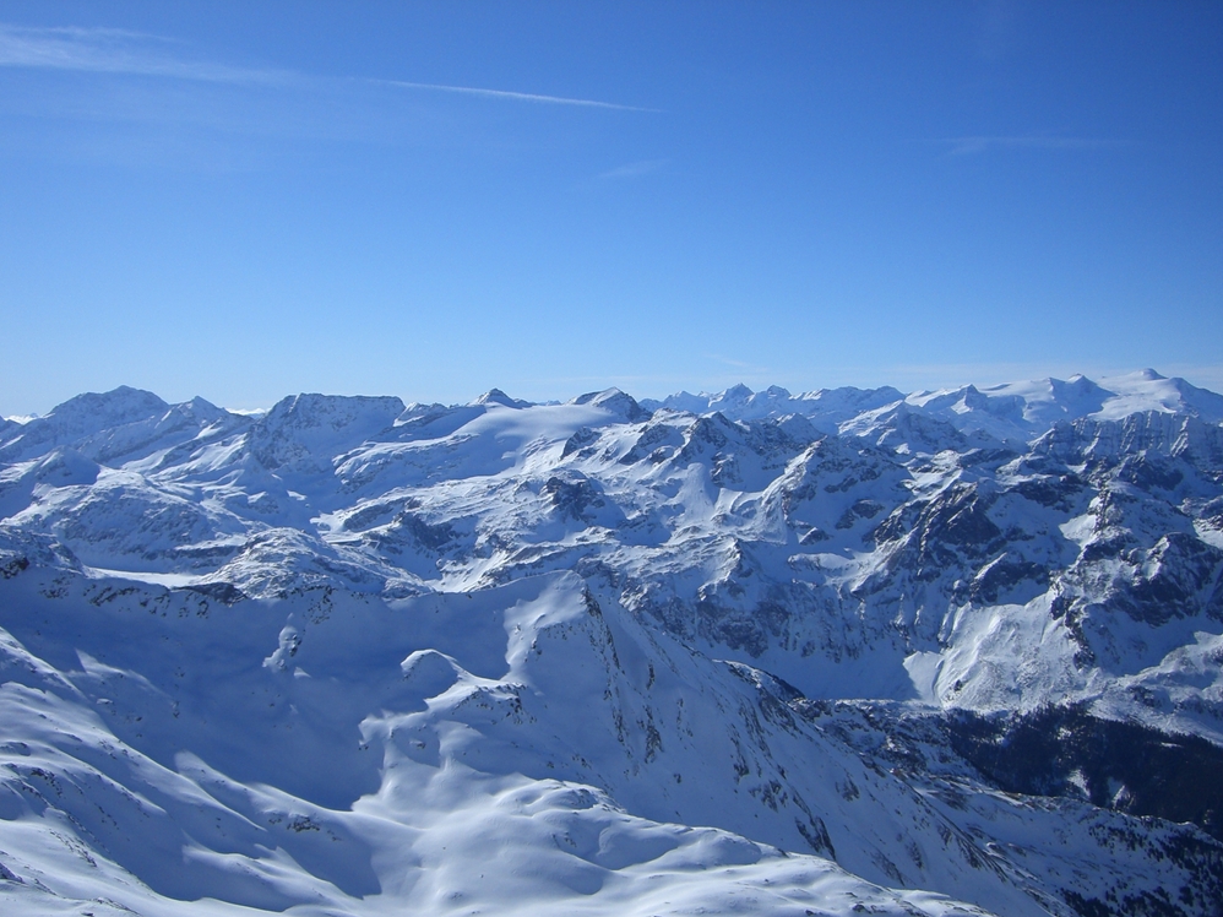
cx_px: 623
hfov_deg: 47.9
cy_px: 465
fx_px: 1378
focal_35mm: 39
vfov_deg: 36.8
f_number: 4.3
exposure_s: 1/2000
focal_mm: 6.2
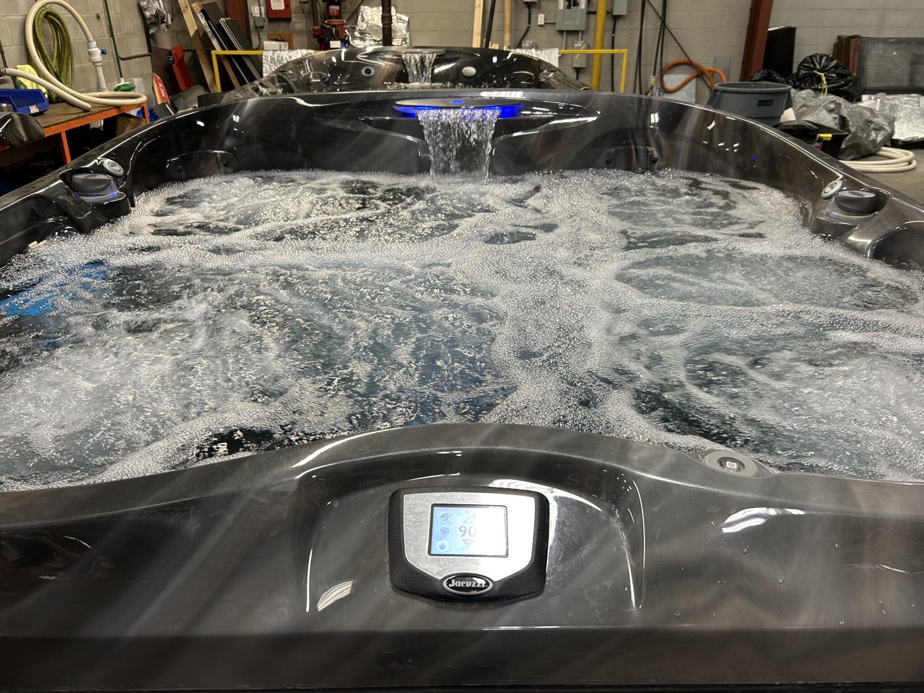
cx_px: 462
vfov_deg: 53.1
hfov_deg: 67.3
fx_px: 694
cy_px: 346
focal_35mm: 26
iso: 100
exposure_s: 1/60
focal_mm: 5.7
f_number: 1.5
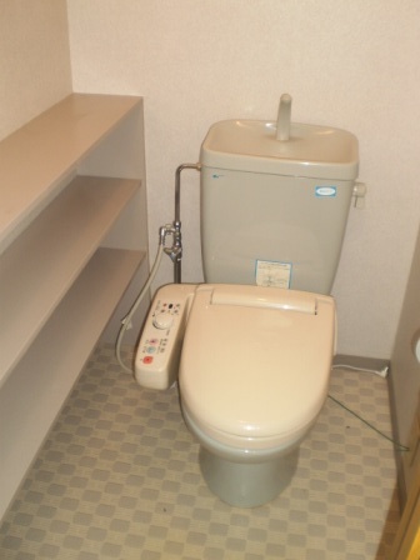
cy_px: 280
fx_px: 582
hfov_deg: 39.7
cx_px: 210
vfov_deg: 51.4
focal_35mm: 36
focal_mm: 6.3
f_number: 3.1
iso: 125
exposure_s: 1/30
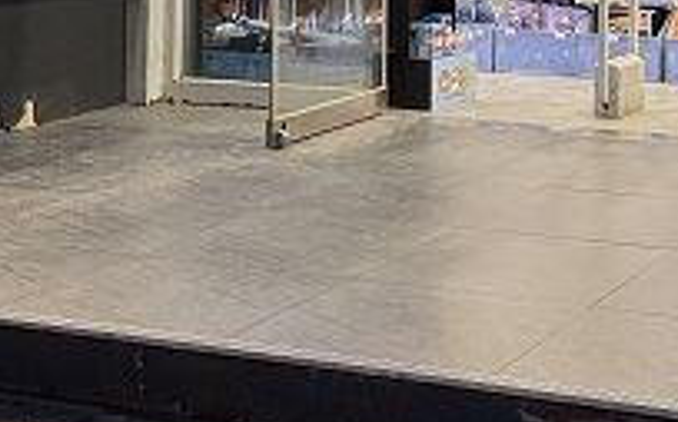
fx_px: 1661
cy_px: -179
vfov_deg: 13.7
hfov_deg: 22.9
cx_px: 492
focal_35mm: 90
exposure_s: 1/120
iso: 200
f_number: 1.78
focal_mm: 6.76
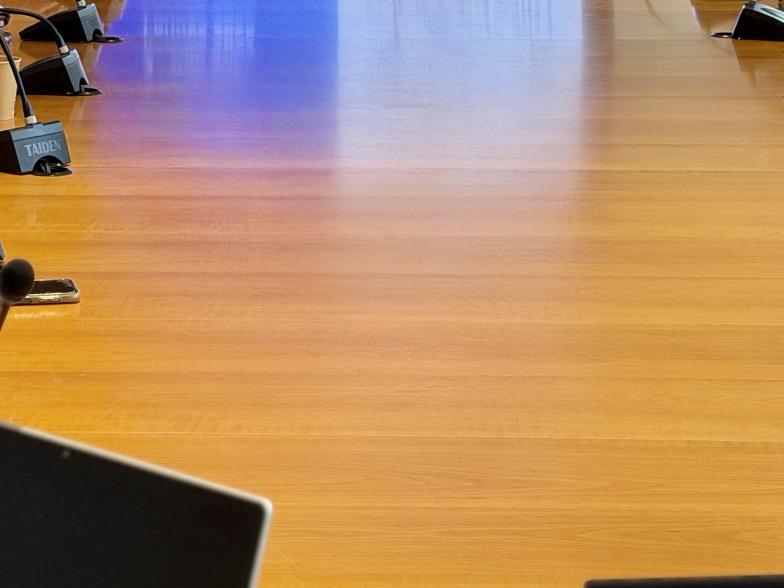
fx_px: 2650
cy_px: 18
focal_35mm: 117
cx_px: 292
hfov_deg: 16.8
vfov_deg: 12.5
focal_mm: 6.76
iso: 320
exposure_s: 1/120
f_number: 1.78
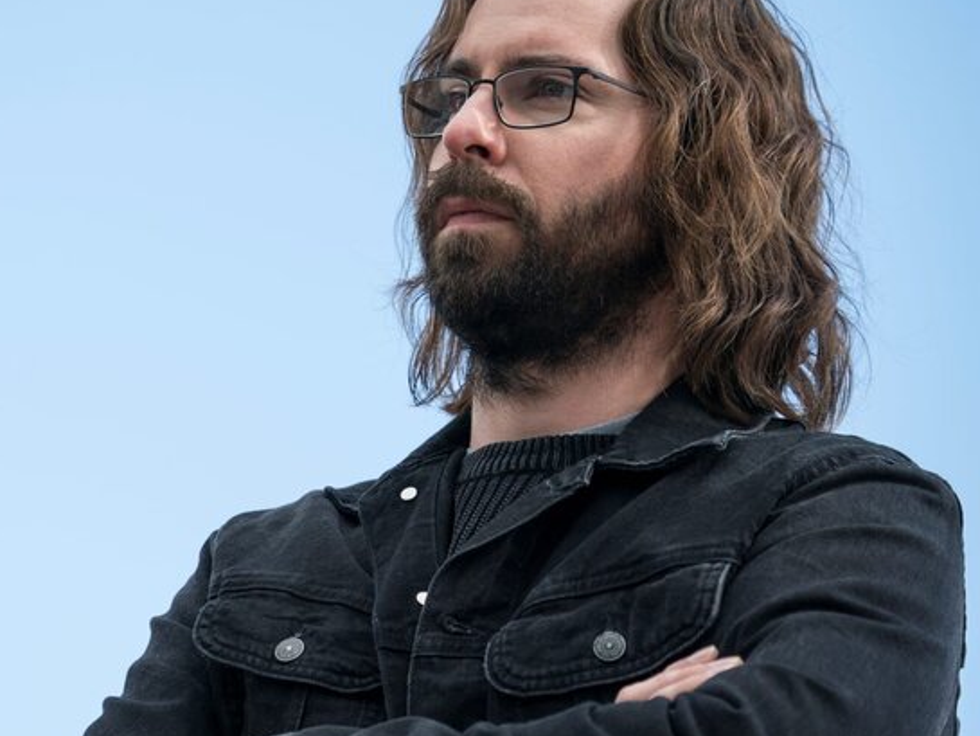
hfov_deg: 9.6
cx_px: 263
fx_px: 5833
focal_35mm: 206
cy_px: 316
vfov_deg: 7.2
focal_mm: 146
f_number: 5.6
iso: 500
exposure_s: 1/1000
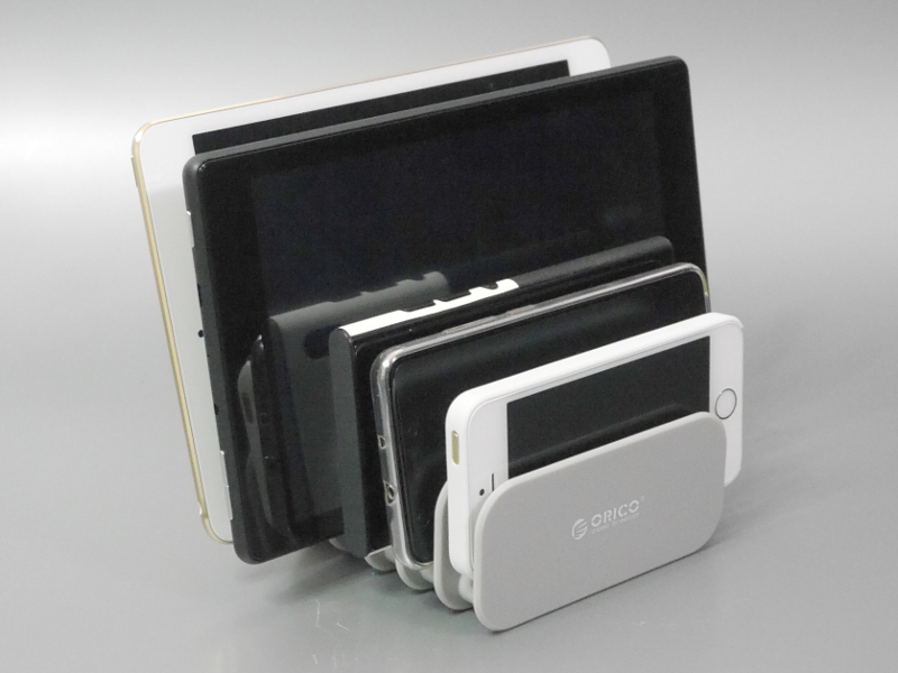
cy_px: 336
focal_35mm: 64
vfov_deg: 22.9
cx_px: 449
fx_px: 1660
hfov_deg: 30.3
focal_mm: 32
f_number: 5.6
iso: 3200
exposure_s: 1/60
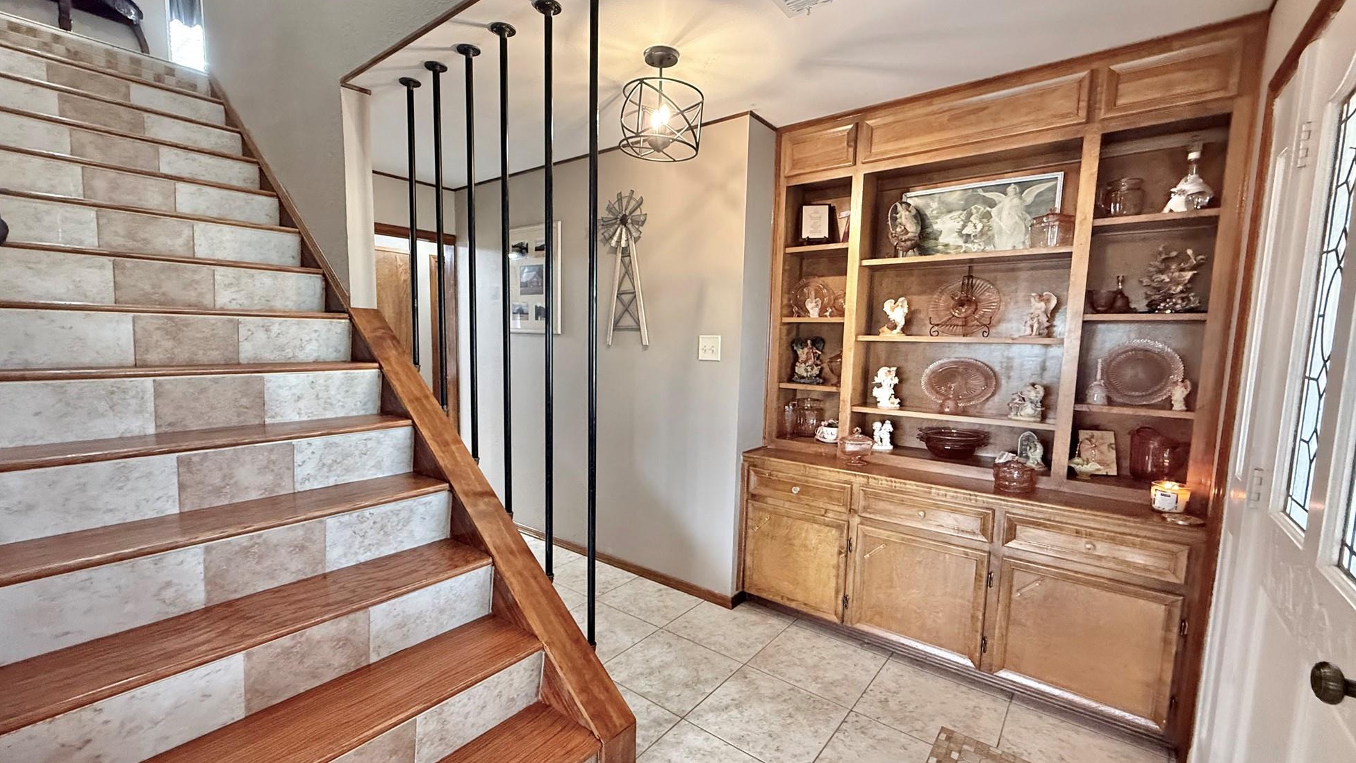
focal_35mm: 16
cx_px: 650
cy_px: 402
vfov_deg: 67.0
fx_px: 575
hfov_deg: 99.3
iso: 640
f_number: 2.2
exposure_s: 1/60
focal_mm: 2.22
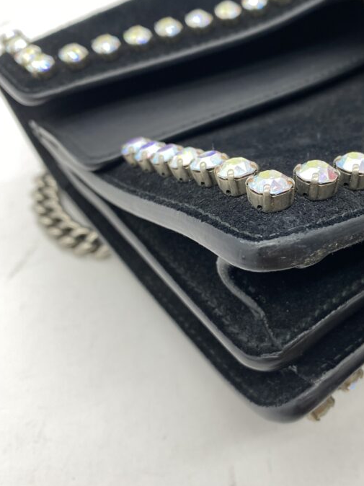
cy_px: 216
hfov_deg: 36.9
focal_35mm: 38
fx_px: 533
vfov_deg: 48.9
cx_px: 269
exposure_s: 1/100
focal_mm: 4.25
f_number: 1.8
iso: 50
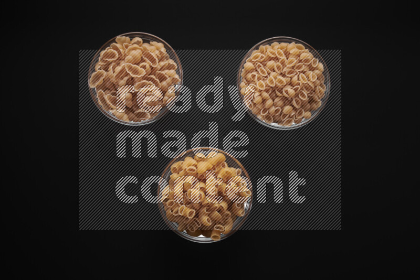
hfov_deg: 39.6
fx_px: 584
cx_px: 210
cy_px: 140
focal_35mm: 50
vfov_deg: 27.0
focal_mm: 50
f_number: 8
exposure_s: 1/100
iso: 100
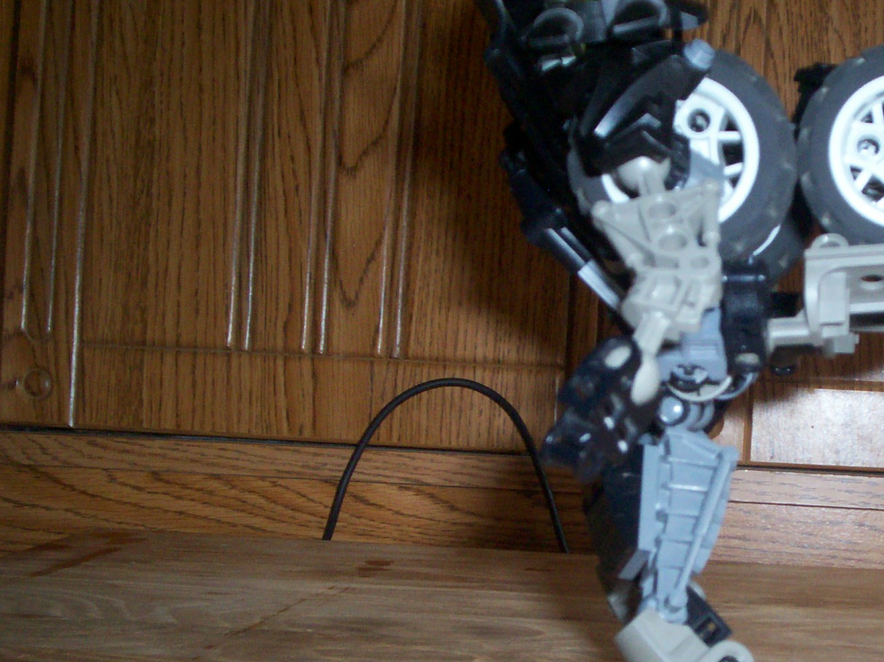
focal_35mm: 63
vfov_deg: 23.2
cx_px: 743
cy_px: 406
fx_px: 1608
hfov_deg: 29.8
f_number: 4.5
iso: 140
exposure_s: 1/64
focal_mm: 5.9
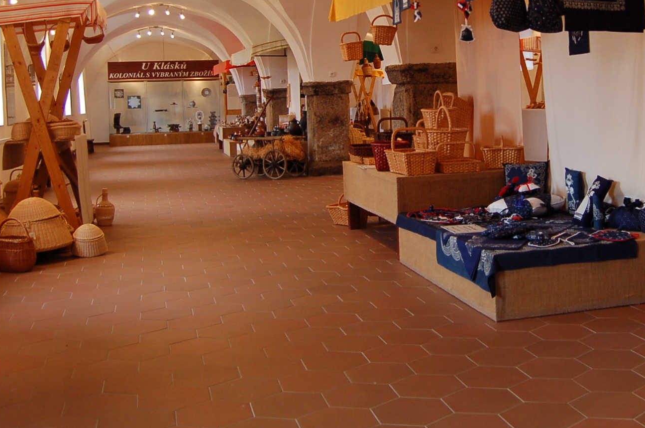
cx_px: 451
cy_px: 77
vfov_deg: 27.9
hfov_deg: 41.2
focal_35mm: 47
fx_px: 841
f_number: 3.5
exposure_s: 1/30
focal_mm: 18
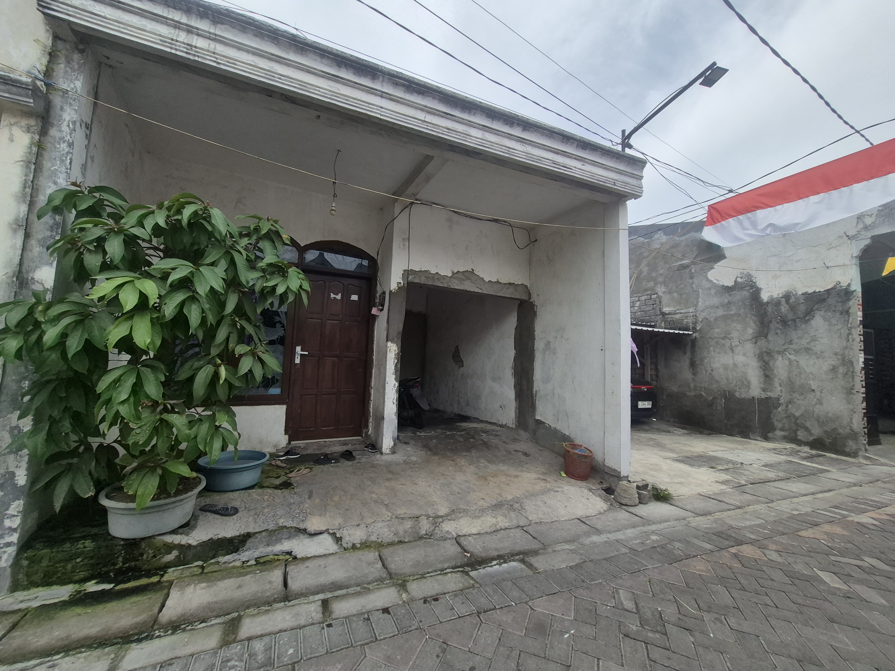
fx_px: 336
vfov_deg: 89.9
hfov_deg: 106.2
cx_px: 448
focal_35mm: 13
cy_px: 336
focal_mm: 1.74
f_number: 2.2
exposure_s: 1/1820
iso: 50
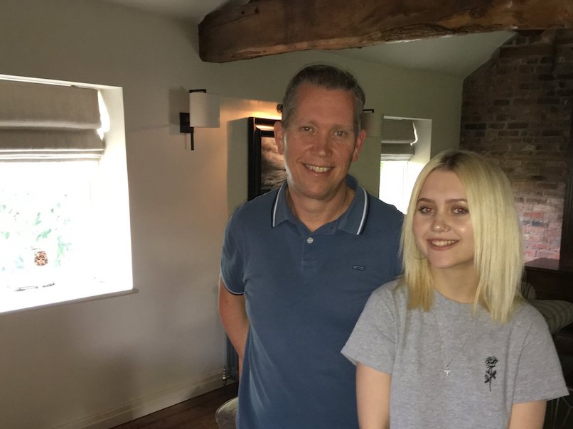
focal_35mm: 36
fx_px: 596
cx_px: 321
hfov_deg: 51.2
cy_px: 258
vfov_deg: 39.5
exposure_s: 1/17
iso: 200
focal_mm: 4.15
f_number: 2.2
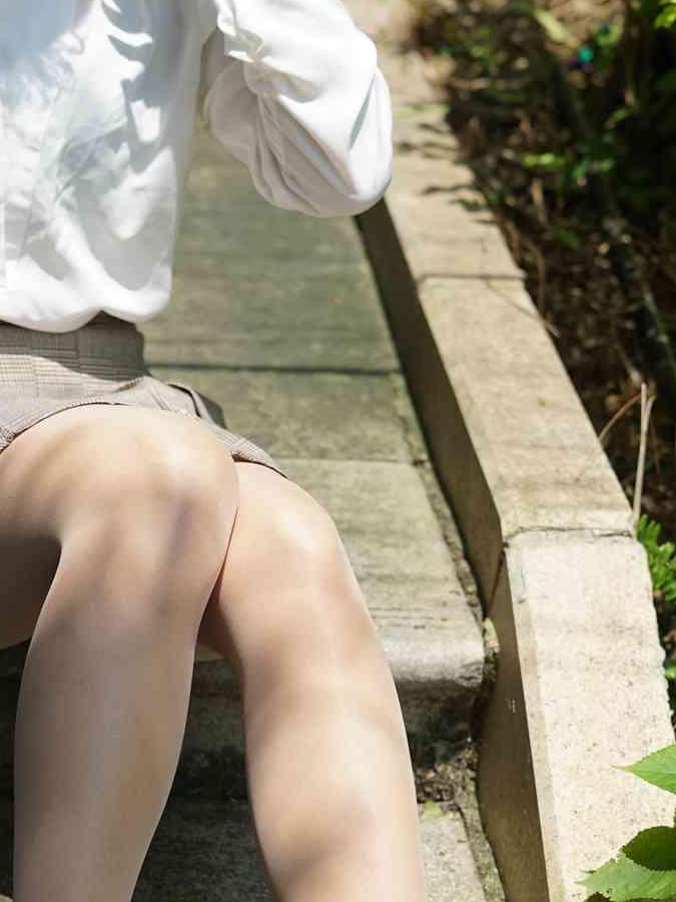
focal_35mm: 96
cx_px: 144
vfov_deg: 20.1
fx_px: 2500
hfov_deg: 15.3
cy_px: 765
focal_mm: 50
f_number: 4
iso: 100
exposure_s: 1/500
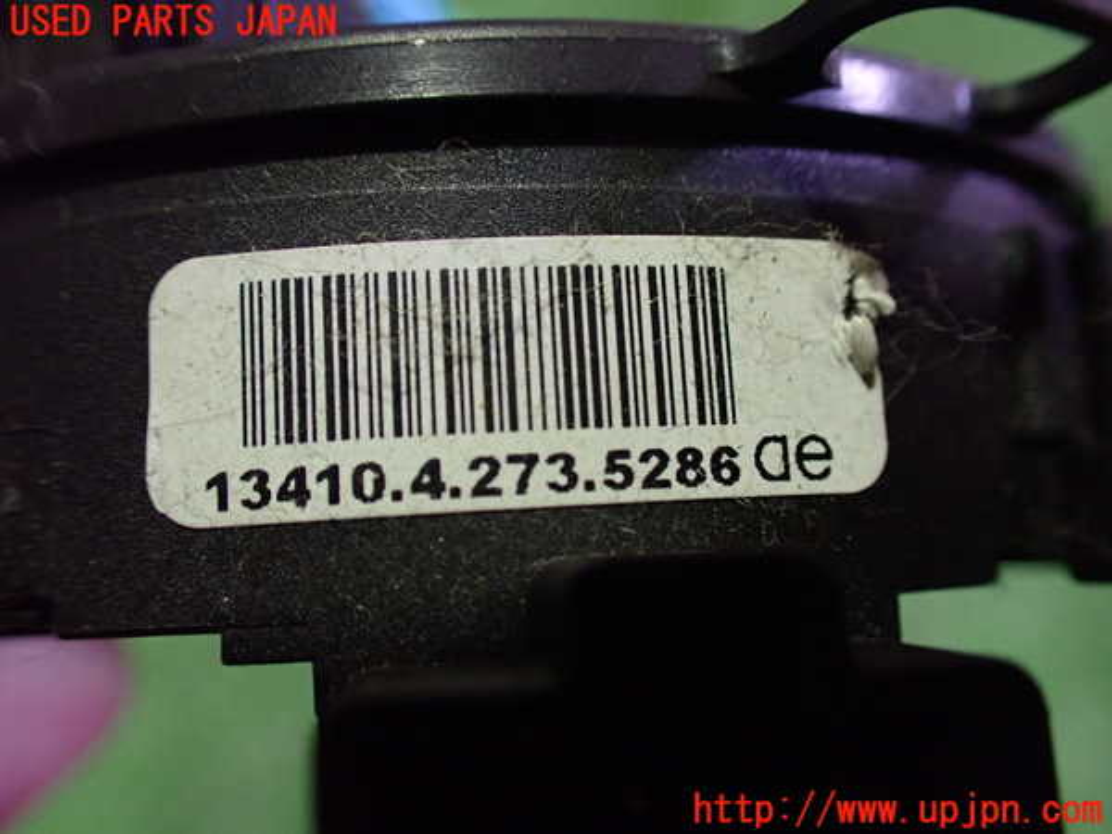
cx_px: 556
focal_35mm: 30
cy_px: 417
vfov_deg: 46.8
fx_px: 964
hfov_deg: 60.0
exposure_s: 1/50
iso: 800
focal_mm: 5.4
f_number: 2.3
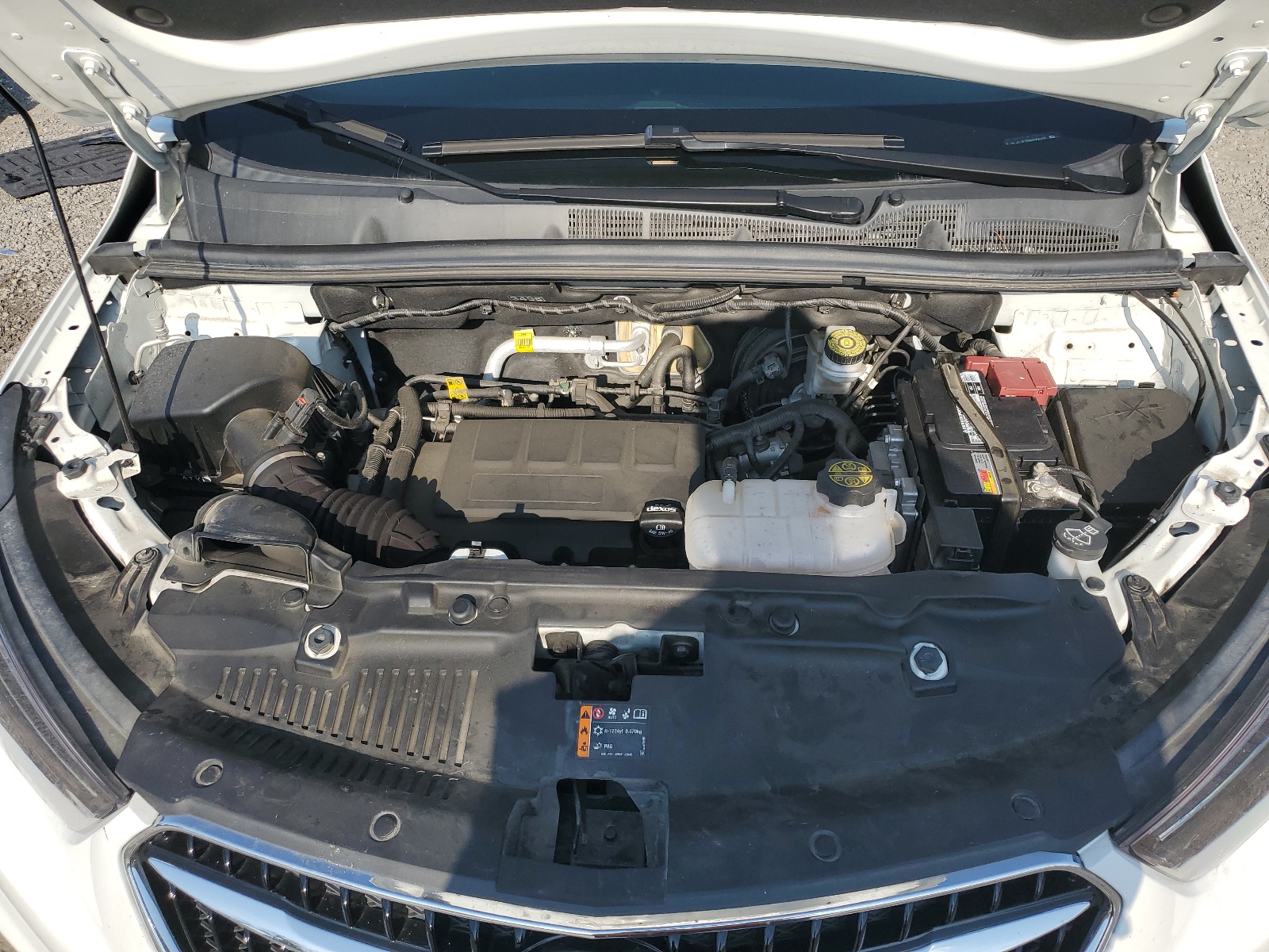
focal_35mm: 26
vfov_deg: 53.1
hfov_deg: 67.3
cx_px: 634
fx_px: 953
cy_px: 476
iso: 50
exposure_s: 1/2500
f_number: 1.5
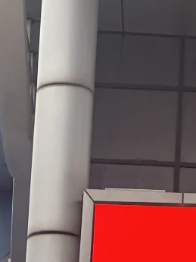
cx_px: 334
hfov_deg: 4.6
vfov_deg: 6.2
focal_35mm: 321
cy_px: 269
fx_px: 2422
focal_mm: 9
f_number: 2.8
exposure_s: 1/99
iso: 80
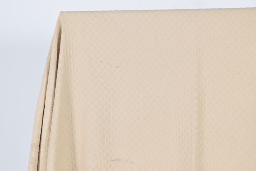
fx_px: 587
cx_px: 128
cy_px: 86
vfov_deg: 16.6
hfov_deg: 24.6
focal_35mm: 82
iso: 100
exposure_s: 1/125
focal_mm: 55
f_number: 8
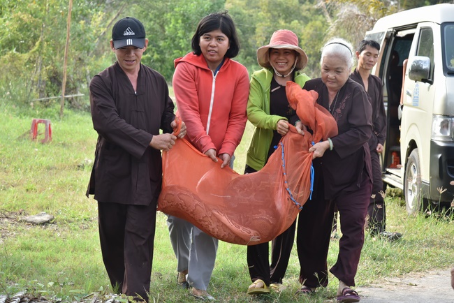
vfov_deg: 14.0
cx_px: 227
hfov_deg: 20.8
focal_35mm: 98
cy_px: 152
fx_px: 1236
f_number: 8
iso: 640
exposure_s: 1/250
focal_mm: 98
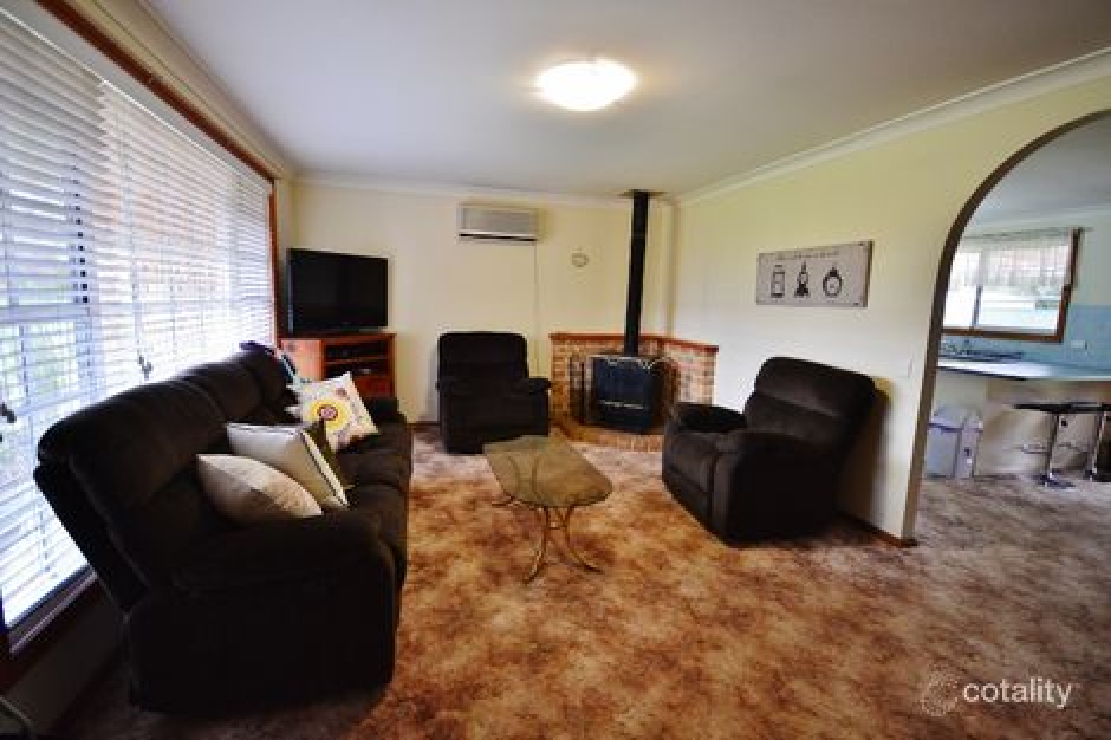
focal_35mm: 15
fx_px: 463
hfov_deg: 100.4
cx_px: 556
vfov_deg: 77.3
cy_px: 370
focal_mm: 10
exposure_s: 1/30
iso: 800
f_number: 4
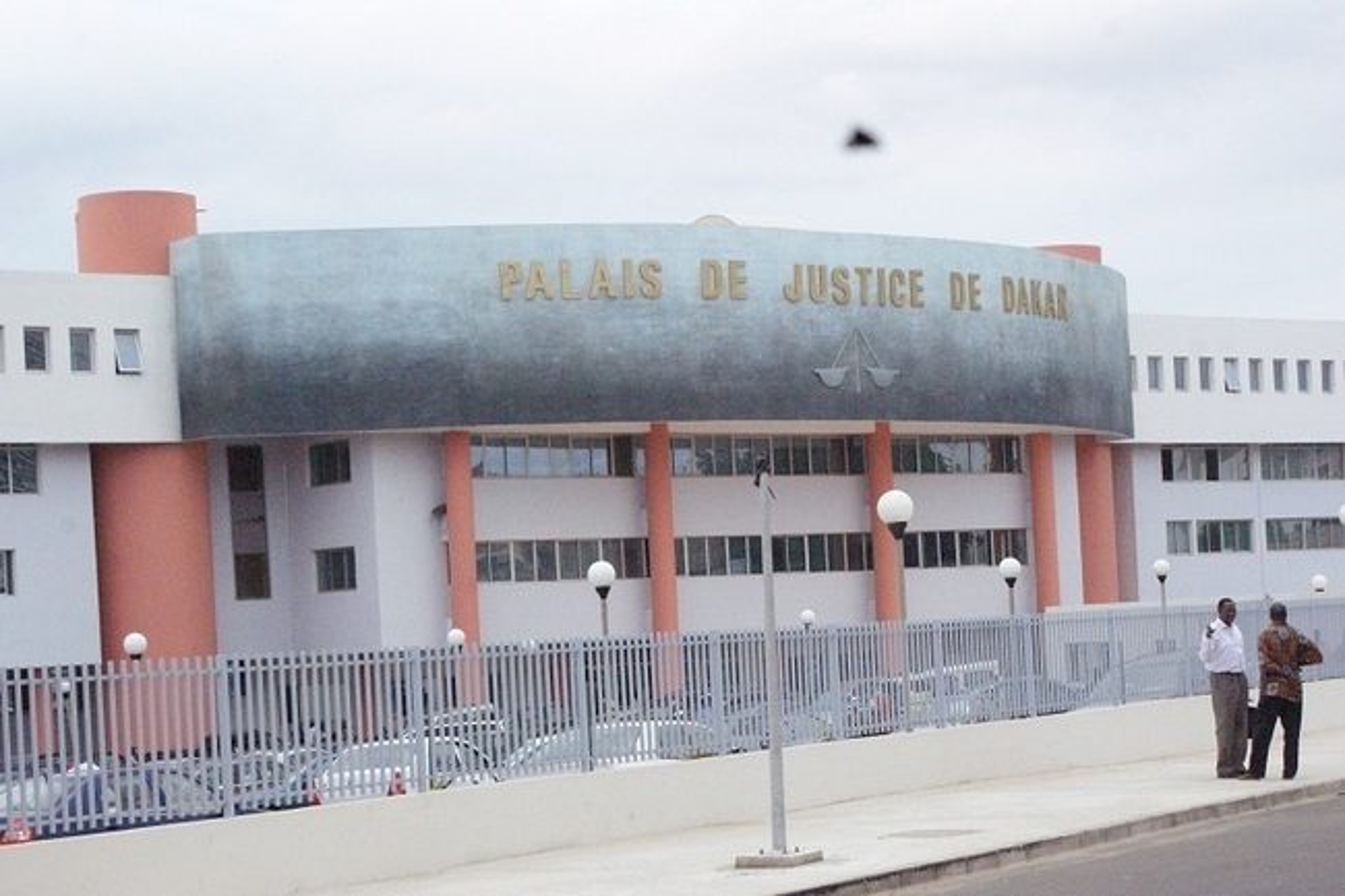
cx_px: 672
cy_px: 448
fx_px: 3081
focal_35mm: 82
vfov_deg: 16.5
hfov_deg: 24.6
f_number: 16
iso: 3200
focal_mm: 55
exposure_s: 1/2500
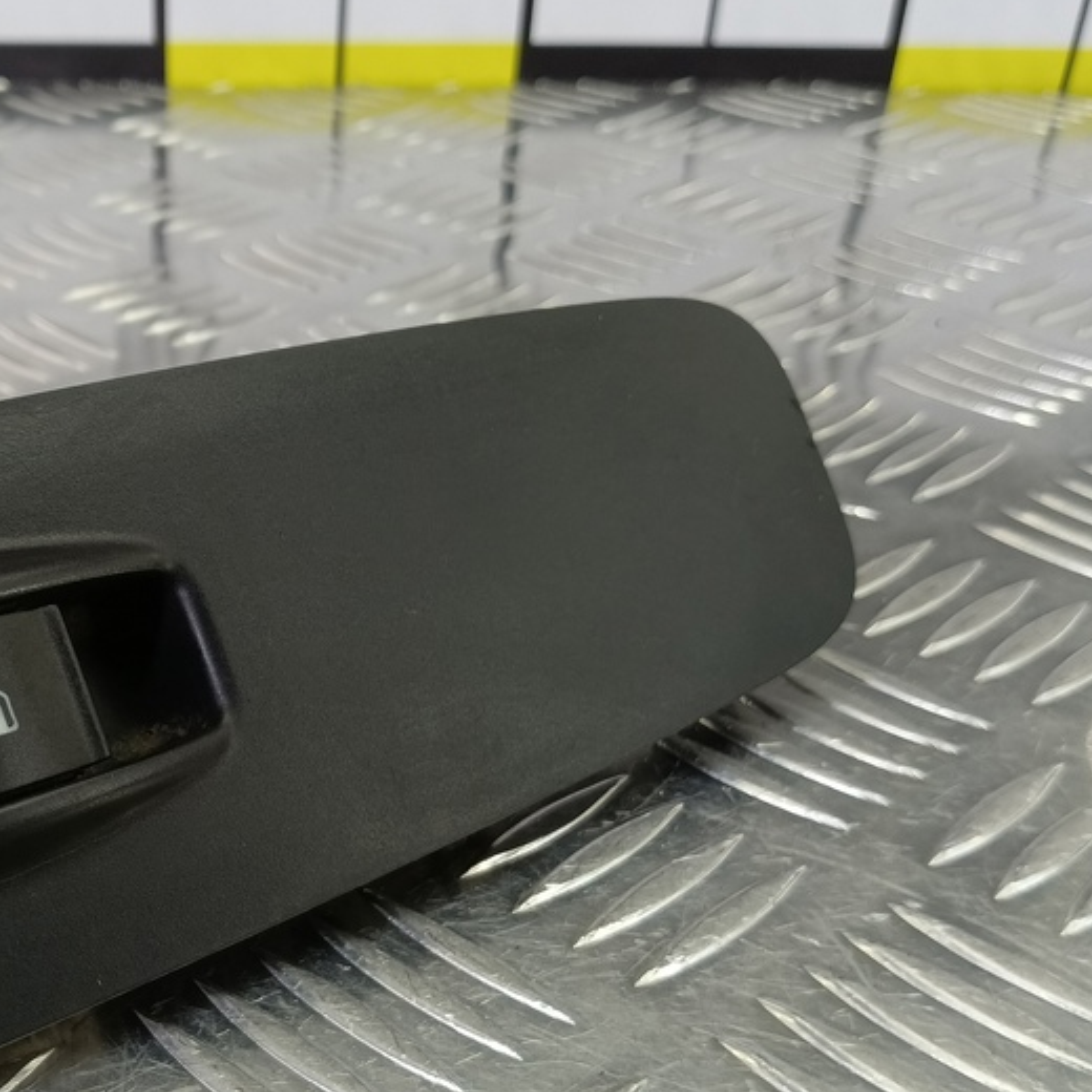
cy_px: 699
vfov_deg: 41.5
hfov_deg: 39.6
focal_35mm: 40
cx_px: 168
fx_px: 1428
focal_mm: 4.11
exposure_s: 1/50
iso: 144
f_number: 1.6
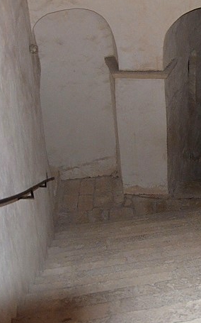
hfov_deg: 21.5
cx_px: 183
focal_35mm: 59
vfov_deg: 34.5
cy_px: 142
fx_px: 518
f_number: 3.8
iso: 3200
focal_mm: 22
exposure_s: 1/60
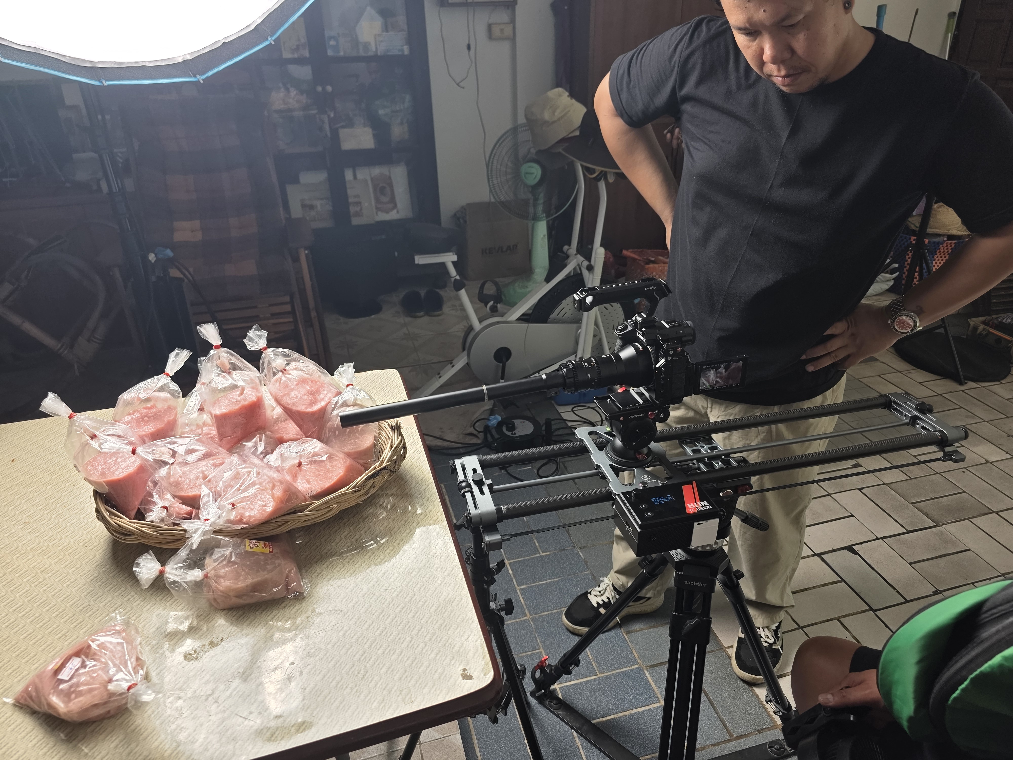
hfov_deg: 73.9
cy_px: 380
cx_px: 506
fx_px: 673
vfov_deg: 58.9
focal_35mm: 23
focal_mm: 6.3
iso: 16
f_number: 1.7
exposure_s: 1/100
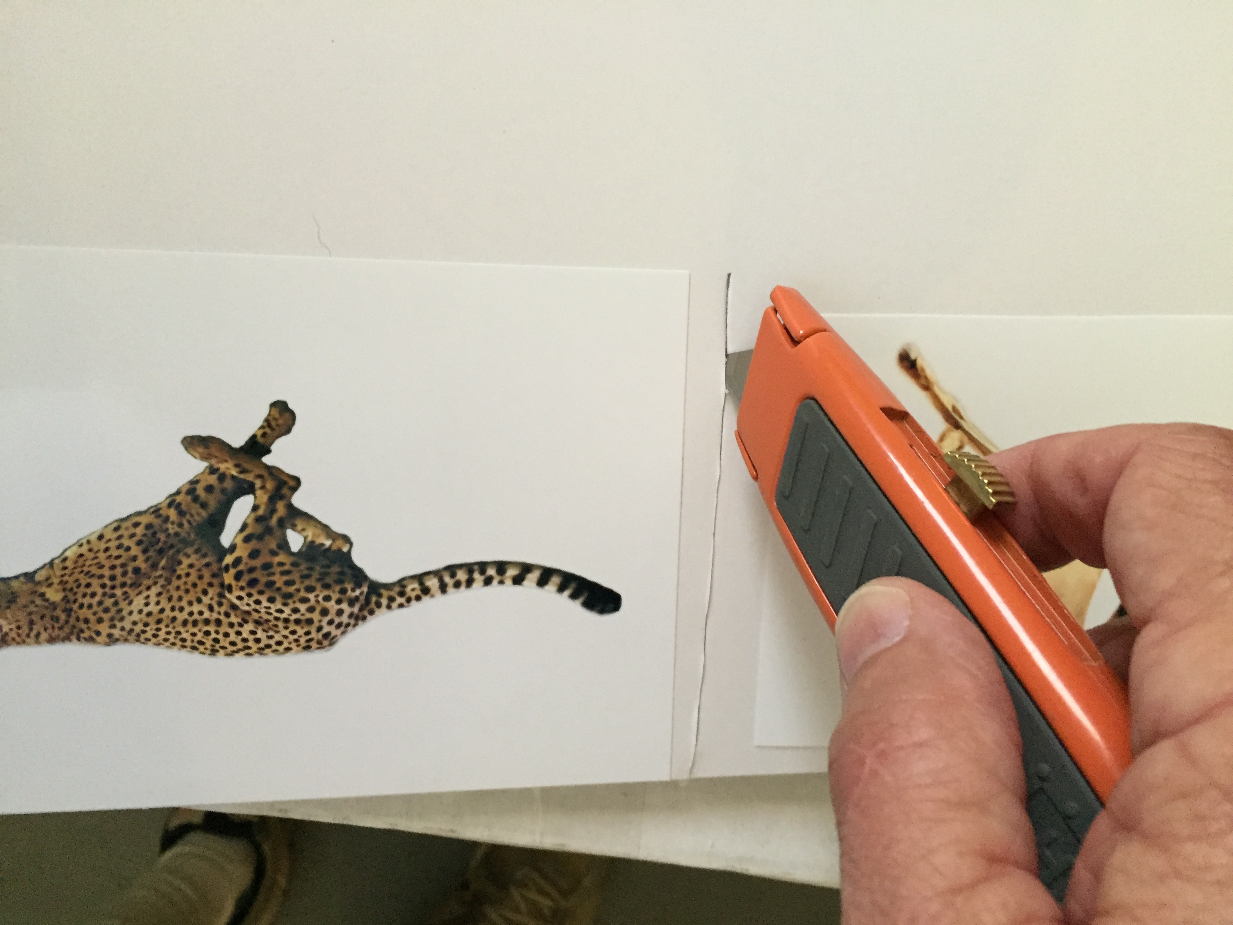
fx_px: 1033
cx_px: 616
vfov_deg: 48.2
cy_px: 462
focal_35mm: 29
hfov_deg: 61.7
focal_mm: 4.15
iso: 250
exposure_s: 1/20
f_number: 2.2
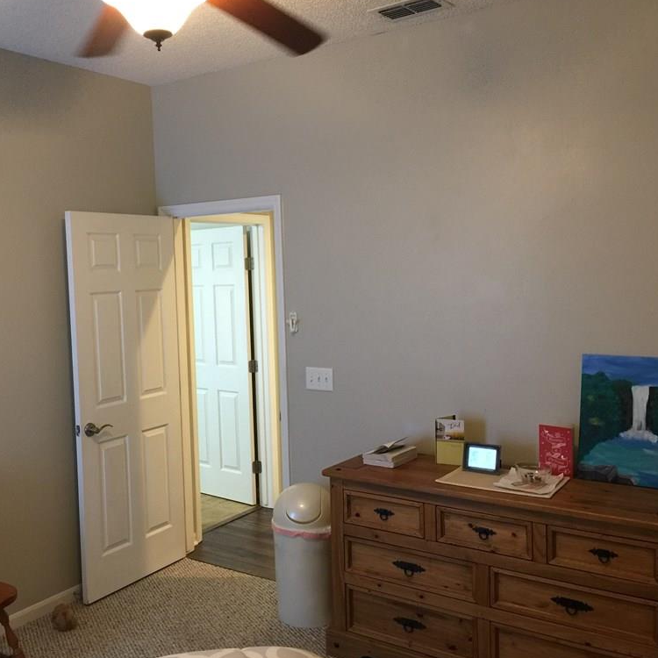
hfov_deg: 47.0
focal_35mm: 35
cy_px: 325
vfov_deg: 47.2
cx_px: 275
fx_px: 753
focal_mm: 4.15
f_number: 2.2
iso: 80
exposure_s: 1/15
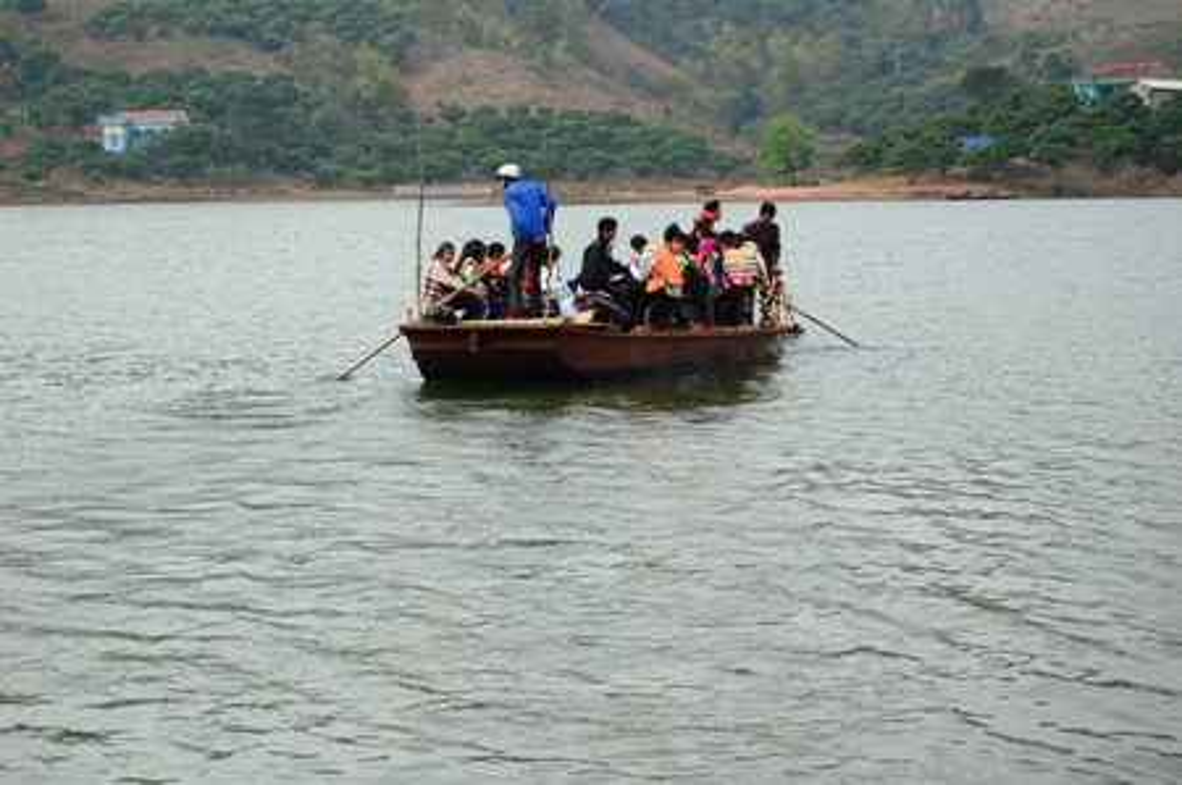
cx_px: 591
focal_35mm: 82
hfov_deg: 24.6
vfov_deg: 16.5
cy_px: 392
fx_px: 2706
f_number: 9
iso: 200
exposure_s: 1/320
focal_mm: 55
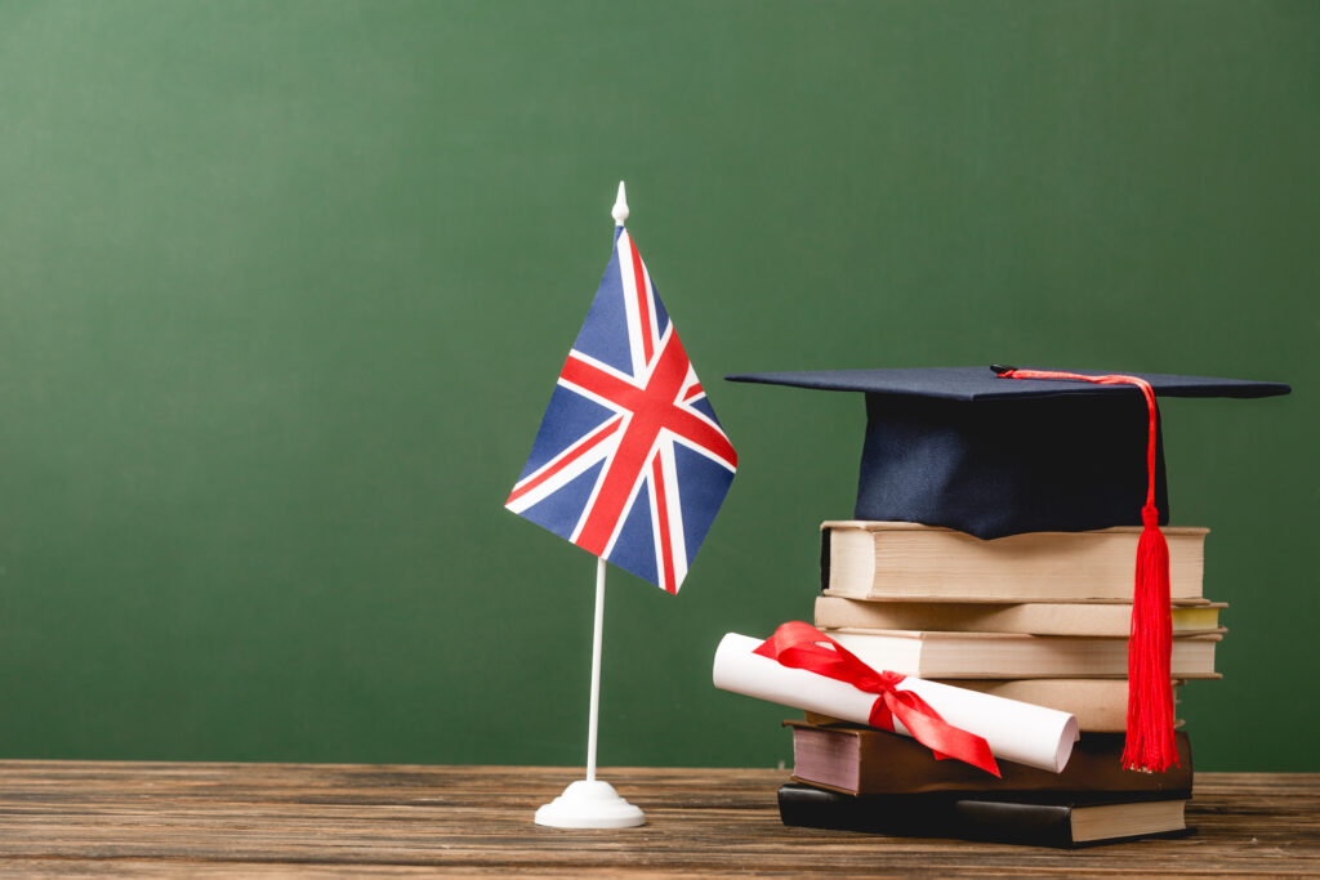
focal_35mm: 112
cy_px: 440
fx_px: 4107
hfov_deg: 18.3
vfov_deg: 12.2
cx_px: 660
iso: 80
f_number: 7.1
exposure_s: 1/200
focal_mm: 112
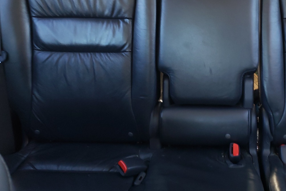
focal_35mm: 43
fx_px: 342
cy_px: 45
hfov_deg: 44.3
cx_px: 205
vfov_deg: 30.6
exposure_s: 1/60.2
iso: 191
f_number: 1.5
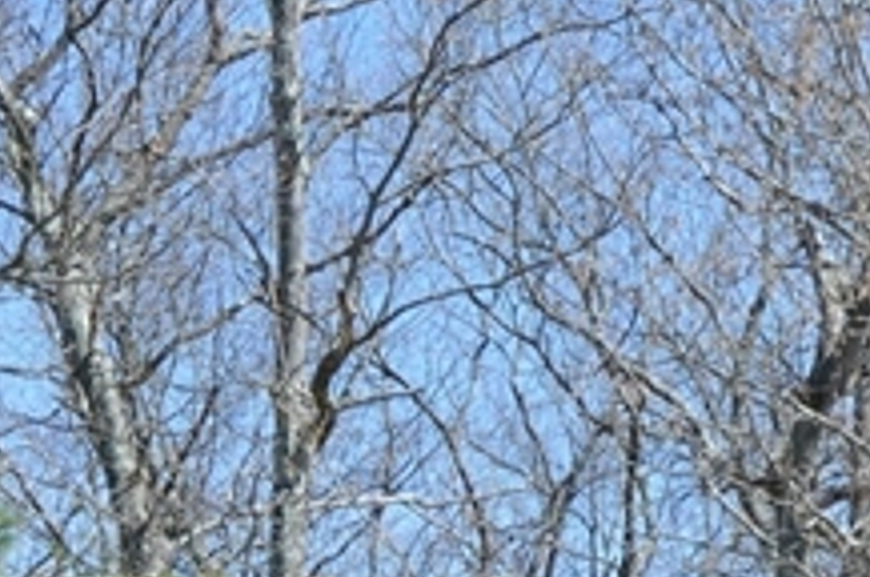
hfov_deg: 12.1
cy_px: 1312
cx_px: 569
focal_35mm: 170
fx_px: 4102
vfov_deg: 7.6
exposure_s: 1/200
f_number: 7.1
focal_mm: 24
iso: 100
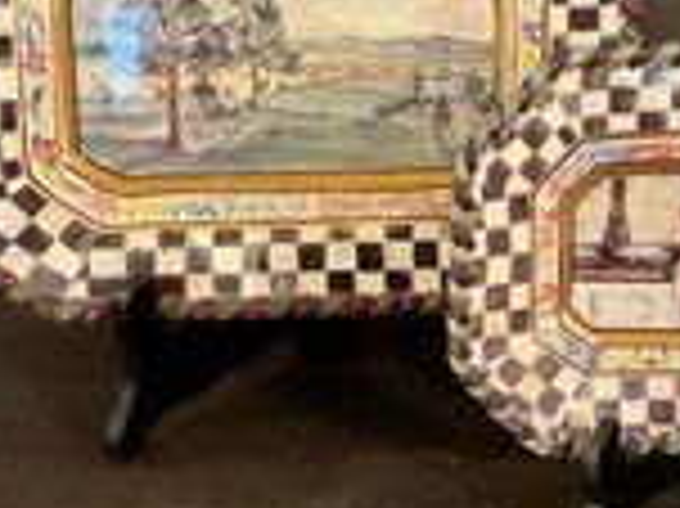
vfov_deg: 22.2
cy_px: 250
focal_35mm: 66
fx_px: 1295
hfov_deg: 29.3
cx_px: 430
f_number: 1.8
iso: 160
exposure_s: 1/60
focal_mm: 3
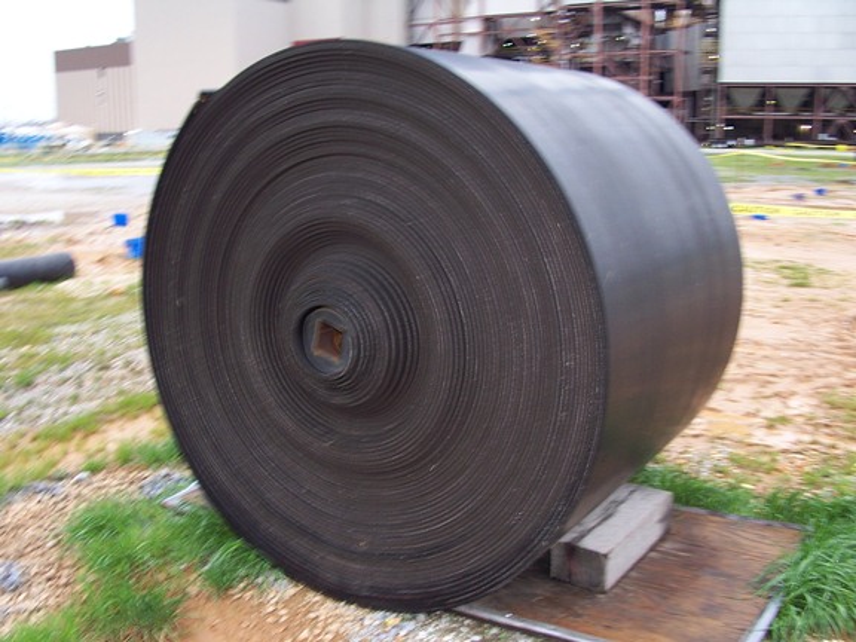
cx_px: 428
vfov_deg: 40.7
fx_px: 865
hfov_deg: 52.6
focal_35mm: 35
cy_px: 321
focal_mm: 6
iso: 80
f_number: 2.8
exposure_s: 1/60
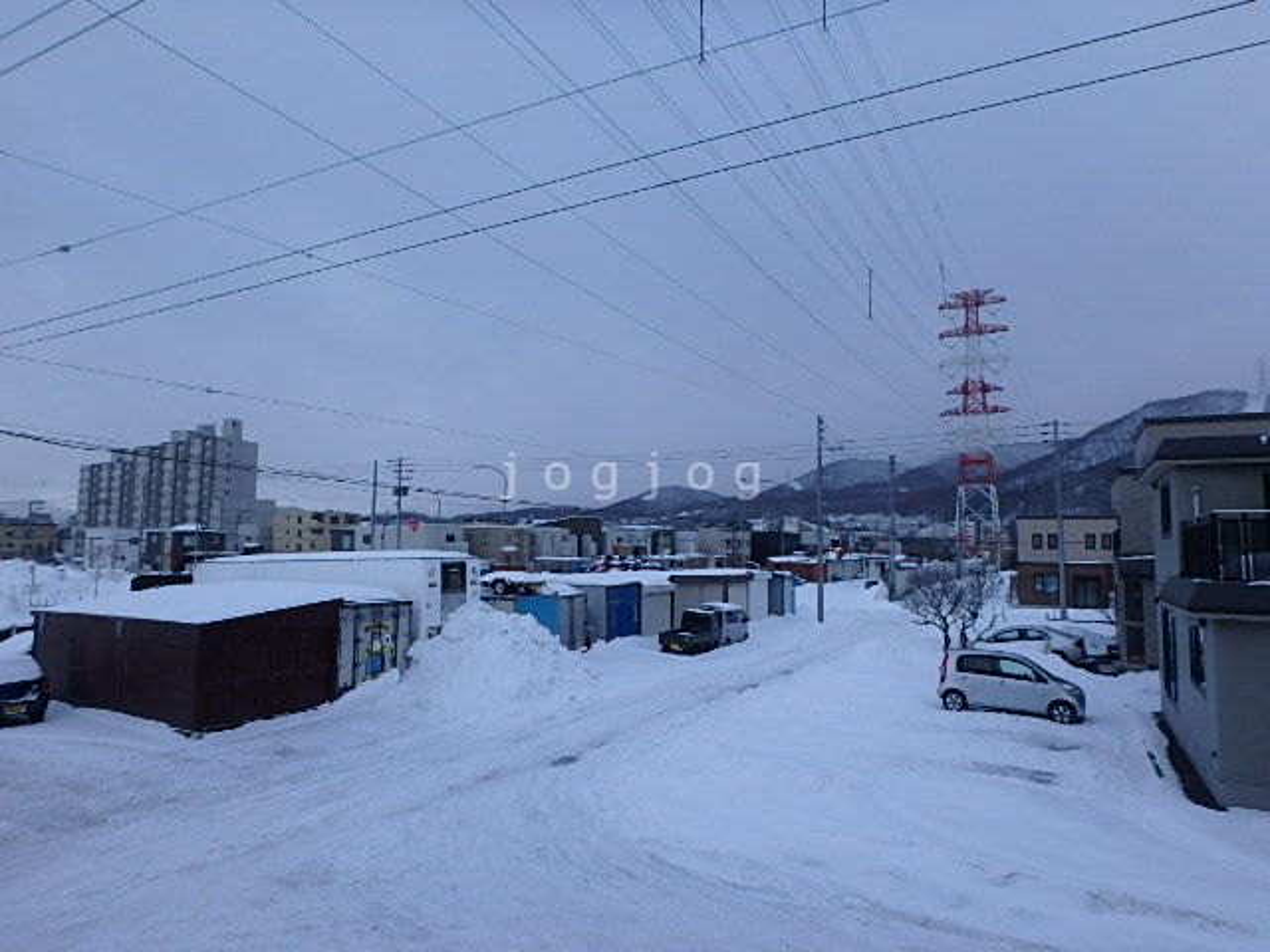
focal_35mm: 21
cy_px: 476
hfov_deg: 79.0
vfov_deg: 63.4
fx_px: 770
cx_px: 635
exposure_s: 1/800
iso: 125
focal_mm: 3.7
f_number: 3.5
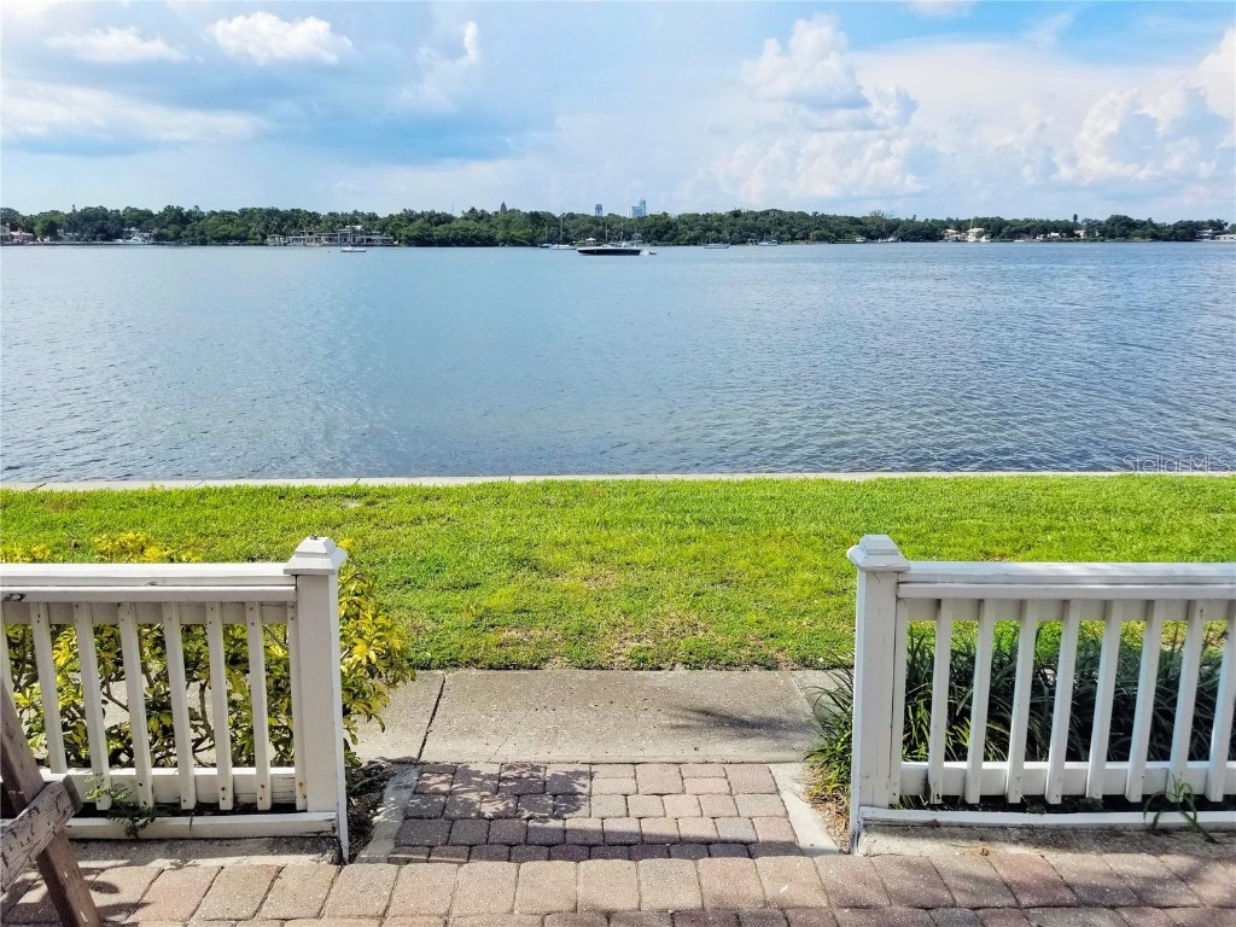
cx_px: 618
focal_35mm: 26
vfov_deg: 53.1
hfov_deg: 67.3
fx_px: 928
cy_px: 464
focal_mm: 4.25
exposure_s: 1/3496
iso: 50
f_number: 1.7
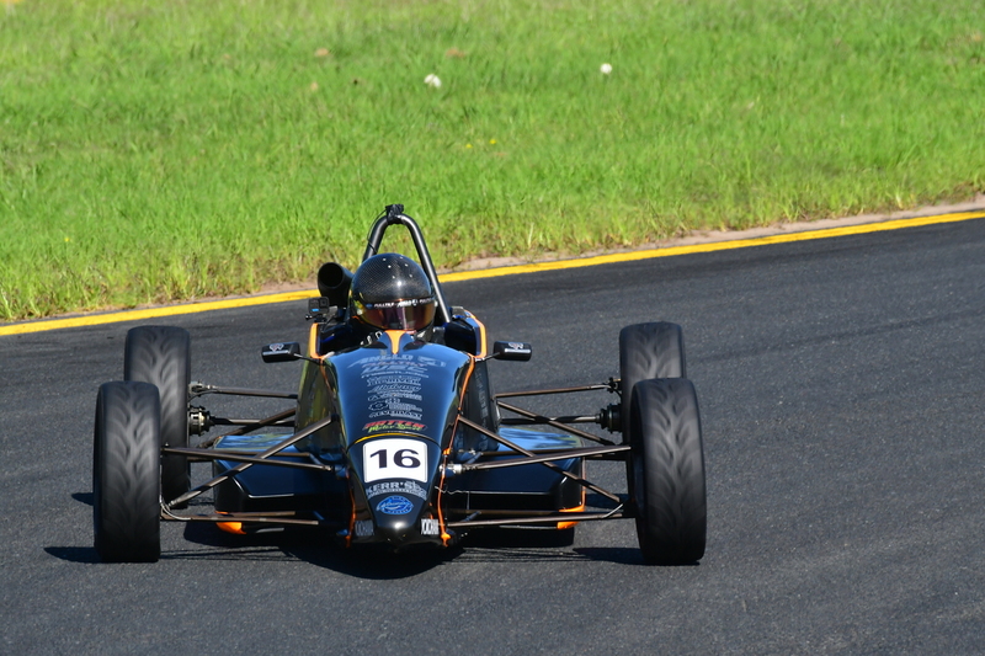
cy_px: 328
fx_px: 20515
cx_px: 492
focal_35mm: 750
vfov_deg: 1.8
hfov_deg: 2.8
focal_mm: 500
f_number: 11
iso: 500
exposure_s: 1/640
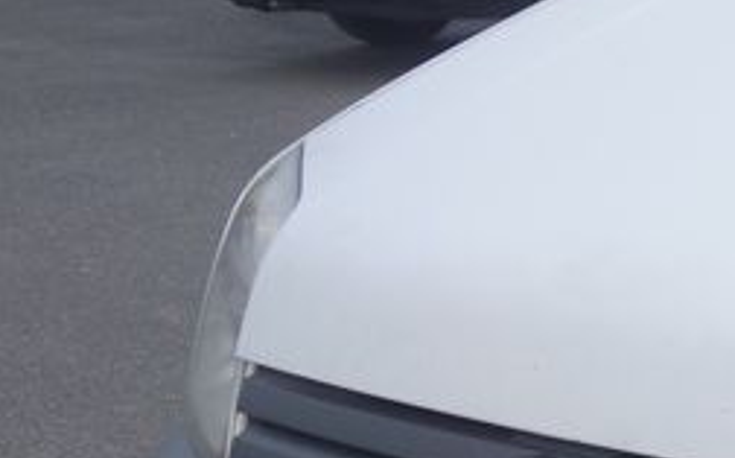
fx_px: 2322
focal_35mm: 116
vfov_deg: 11.2
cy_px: 317
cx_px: 1397
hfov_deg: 15.1
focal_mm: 10.4
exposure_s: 1/100
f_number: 2.5
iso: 125
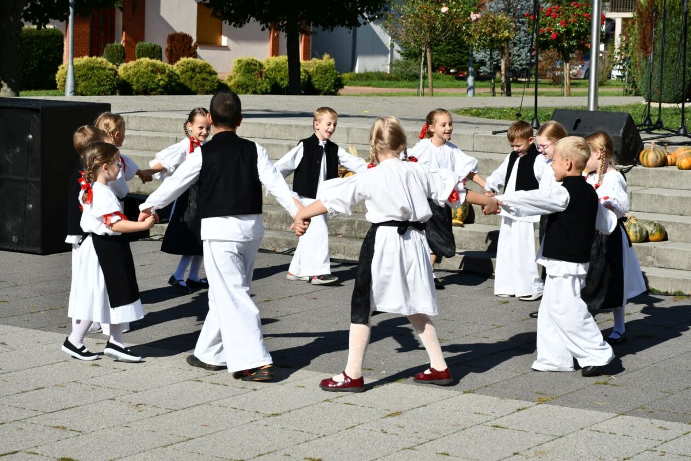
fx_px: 1727
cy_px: 230
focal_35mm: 90
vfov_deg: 15.2
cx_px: 346
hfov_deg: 22.6
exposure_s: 1/400
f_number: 10
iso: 100
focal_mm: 60
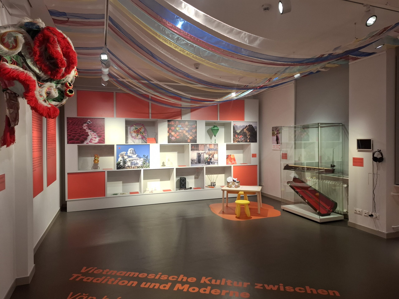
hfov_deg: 73.9
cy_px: 150
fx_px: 265
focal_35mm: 23
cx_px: 200
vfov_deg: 58.9
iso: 200
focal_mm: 5.54
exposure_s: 1/60
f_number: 1.8
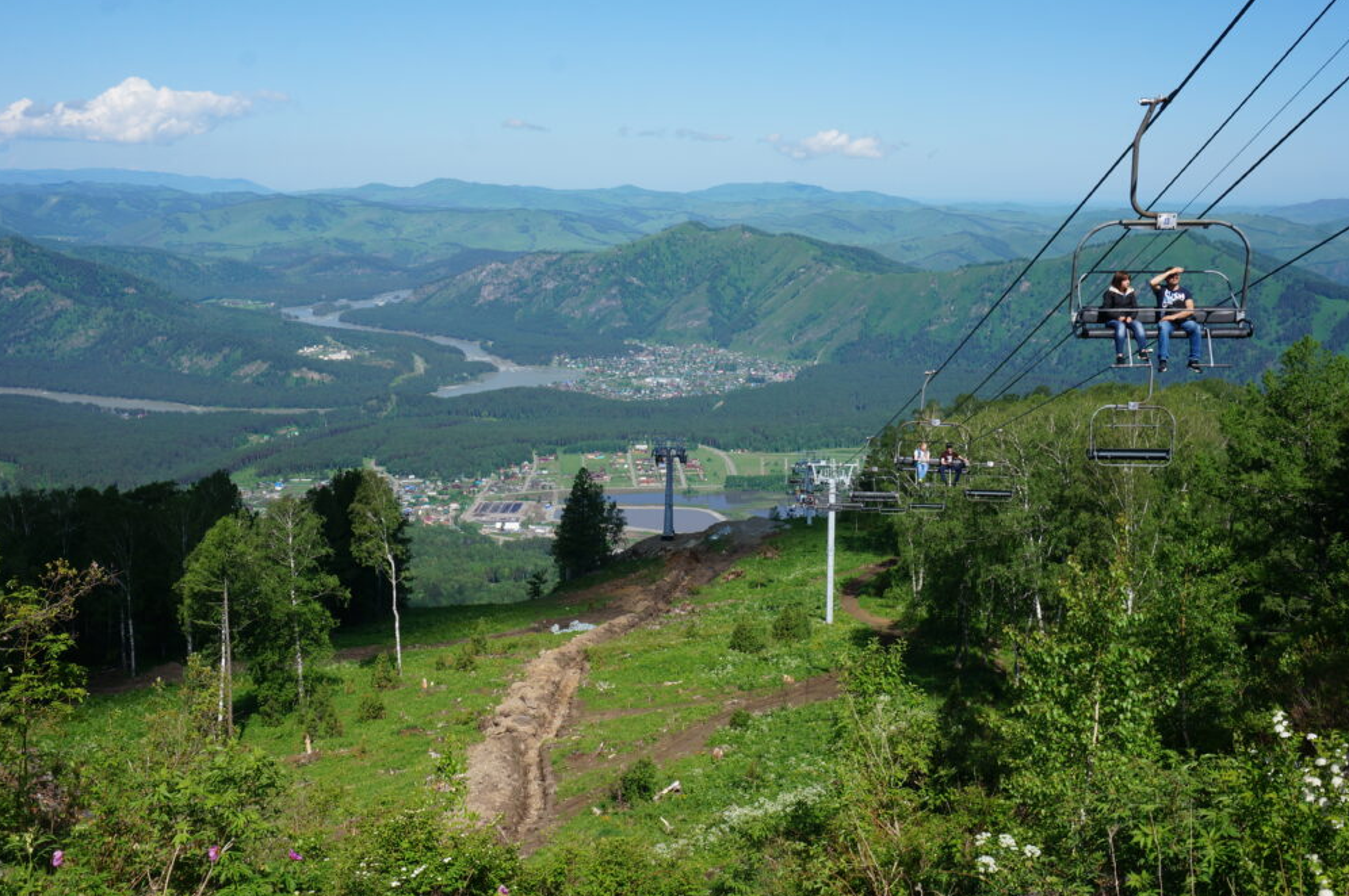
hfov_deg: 51.9
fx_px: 1385
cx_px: 687
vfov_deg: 35.9
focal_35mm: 37
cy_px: 443
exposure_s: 1/125
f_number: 13
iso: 100
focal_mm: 24
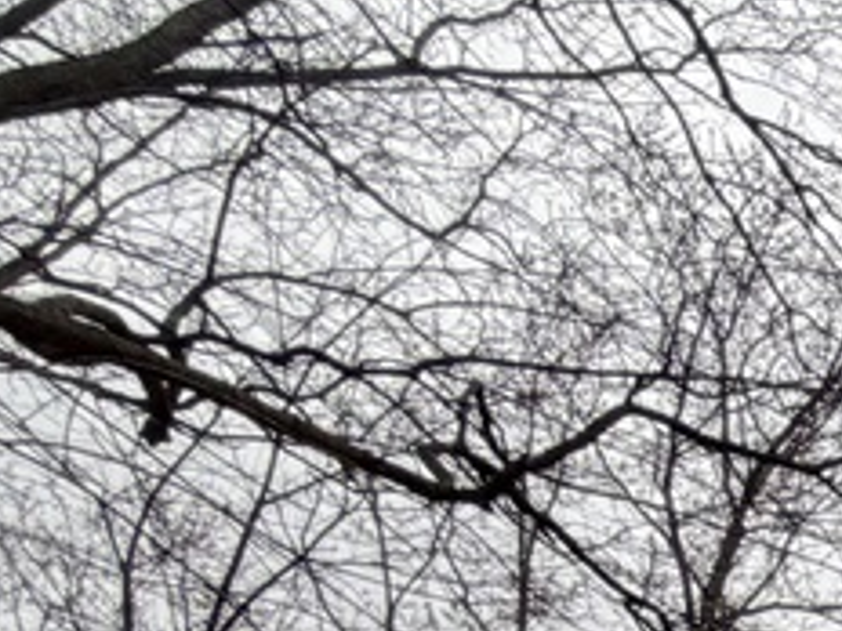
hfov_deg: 13.5
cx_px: 2188
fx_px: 2116
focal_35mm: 87
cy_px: 1440
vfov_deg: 13.3
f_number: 2.2
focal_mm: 2.22
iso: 40
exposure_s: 1/230
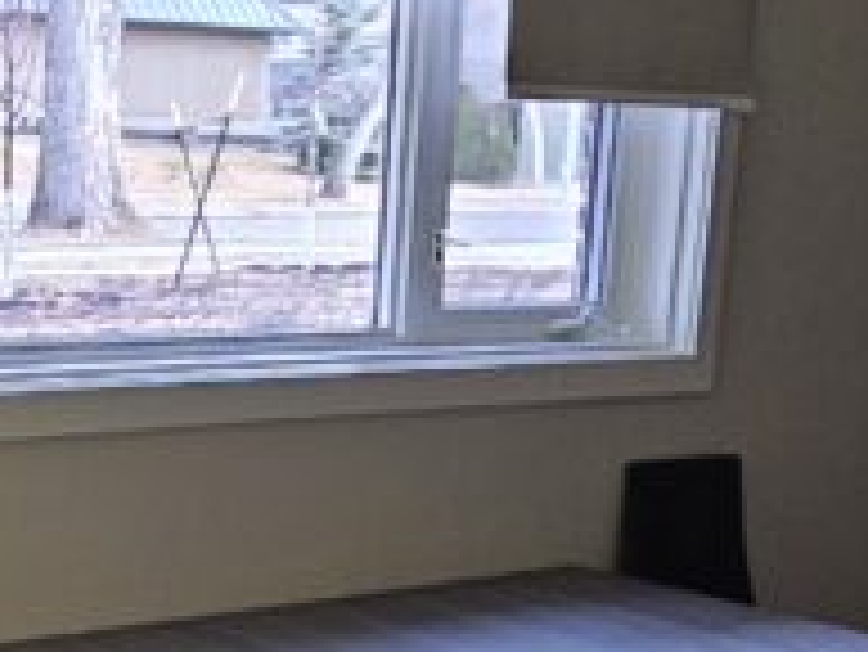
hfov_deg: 27.2
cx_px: 99
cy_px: 603
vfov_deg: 20.8
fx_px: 1731
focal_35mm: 69
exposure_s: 1/30
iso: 320
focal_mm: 2.2
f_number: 2.2
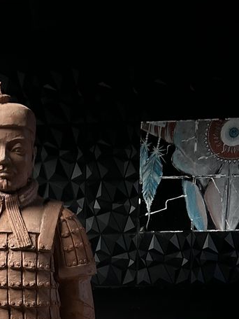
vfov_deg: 30.9
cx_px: 22
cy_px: 331
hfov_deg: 24.9
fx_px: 525
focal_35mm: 57
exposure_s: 1/32
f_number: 1.5
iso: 640
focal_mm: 5.7
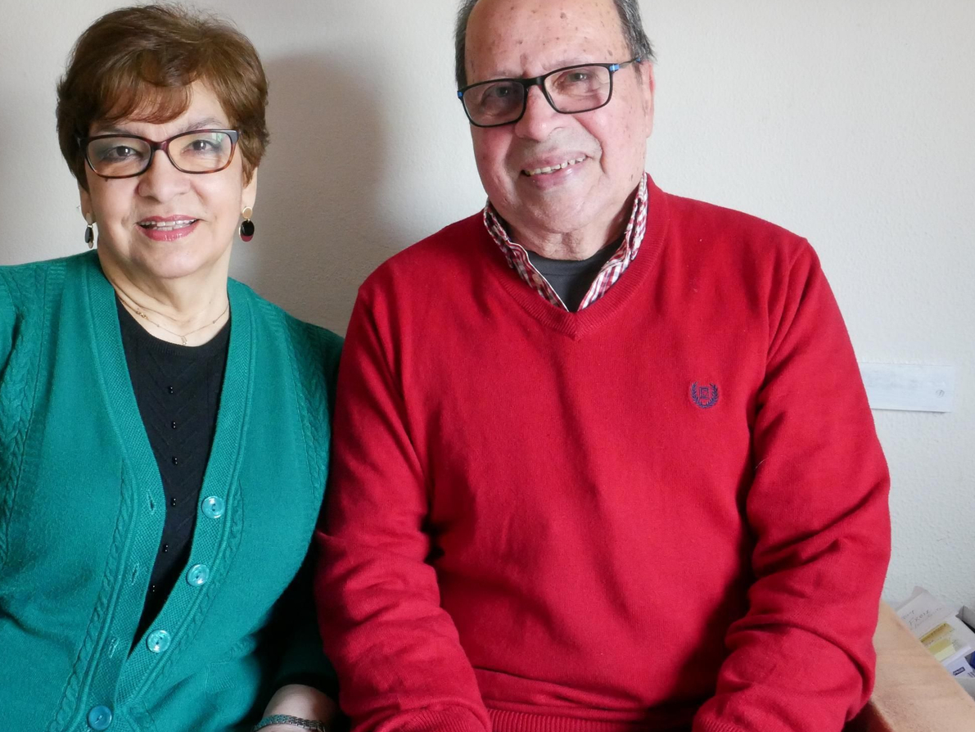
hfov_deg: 43.7
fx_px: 1212
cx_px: 400
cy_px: 366
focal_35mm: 43
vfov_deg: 33.6
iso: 3200
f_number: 14
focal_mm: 16
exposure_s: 1/13
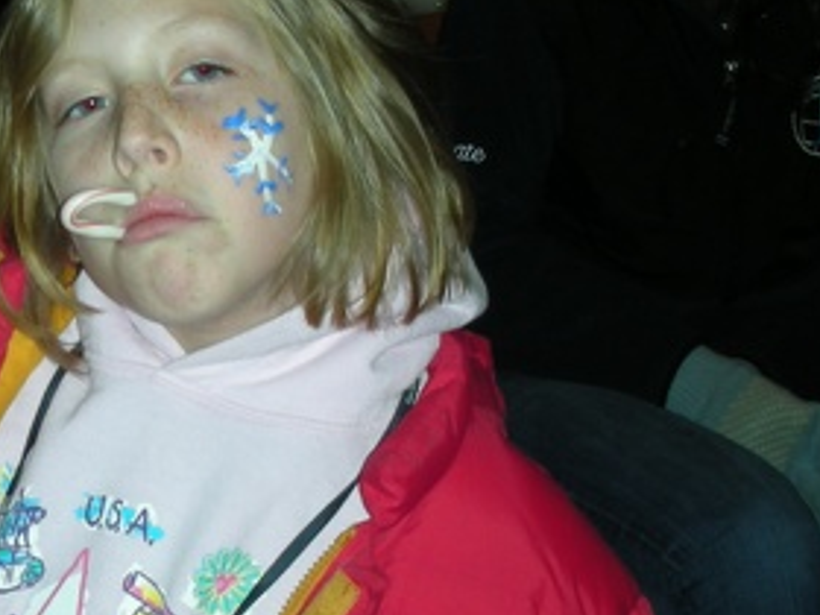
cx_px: -94
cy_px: 319
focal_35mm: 99
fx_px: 2345
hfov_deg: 19.0
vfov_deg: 14.9
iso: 50
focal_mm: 5.8
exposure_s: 1/60
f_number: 2.8
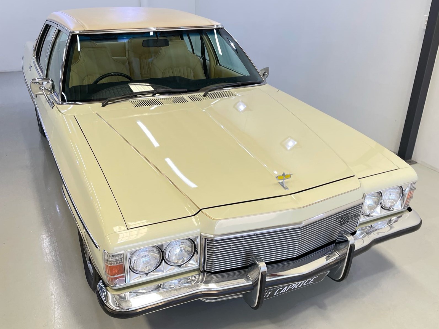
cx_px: 220
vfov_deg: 53.0
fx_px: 330
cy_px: 164
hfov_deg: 67.3
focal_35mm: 26
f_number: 1.6
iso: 50
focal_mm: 4.2
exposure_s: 1/100
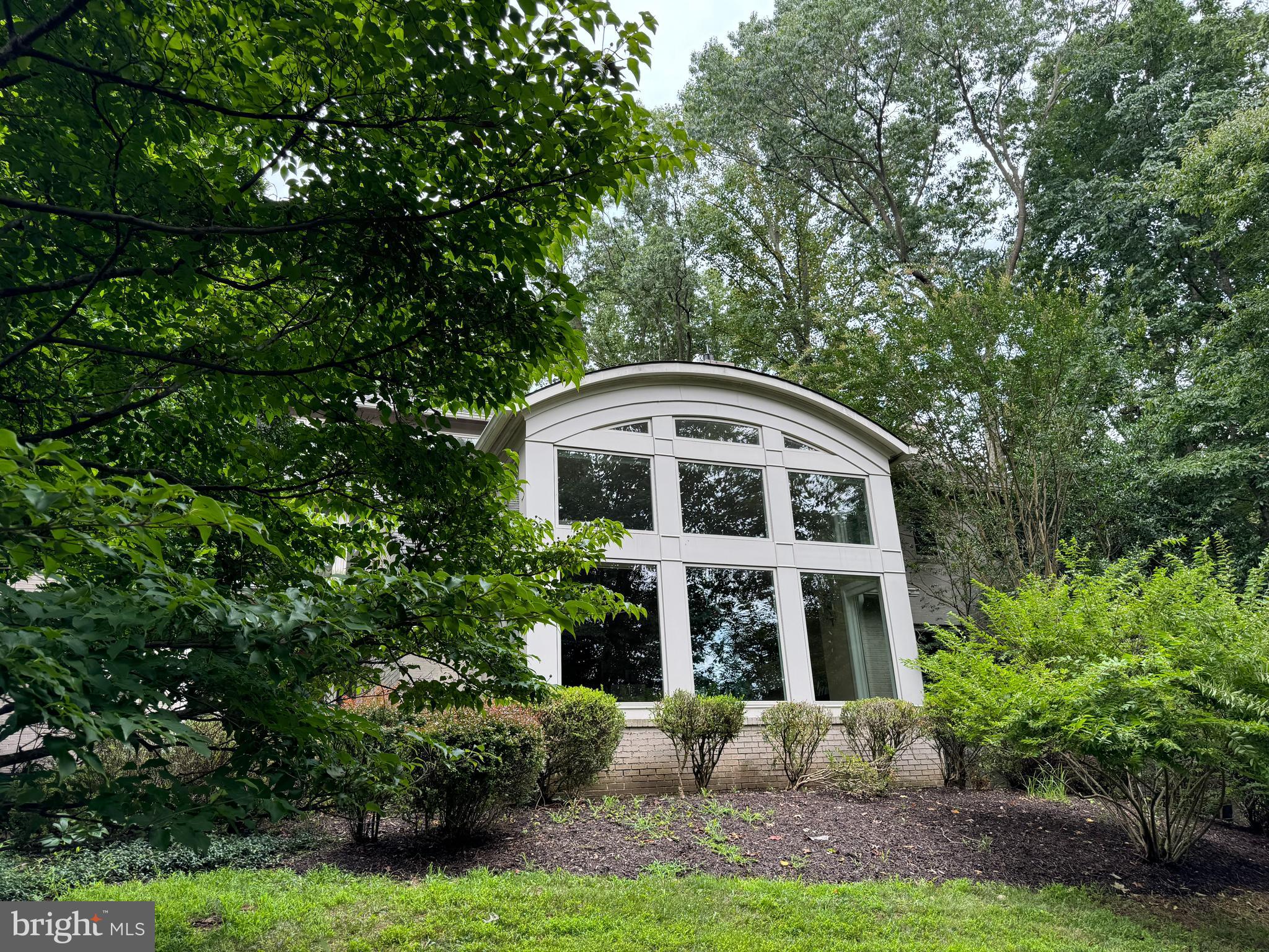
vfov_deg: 56.8
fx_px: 880
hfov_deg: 71.6
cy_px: 476
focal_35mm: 24
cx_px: 634
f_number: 1.78
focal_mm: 6.76
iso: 80
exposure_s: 1/329
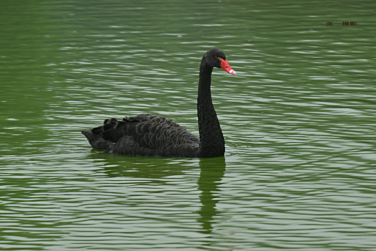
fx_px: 1985
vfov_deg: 7.2
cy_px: 126
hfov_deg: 10.8
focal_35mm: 190
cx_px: 188
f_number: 11
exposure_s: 1/20
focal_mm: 190
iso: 100
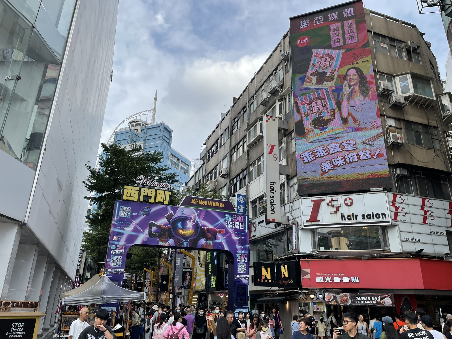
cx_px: 226
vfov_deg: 53.1
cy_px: 170
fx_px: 339
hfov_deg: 67.3
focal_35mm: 26
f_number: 1.6
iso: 50
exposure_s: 1/3861
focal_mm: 4.2
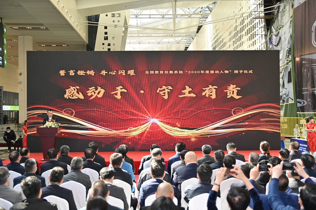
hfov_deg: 42.8
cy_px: 105
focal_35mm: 46
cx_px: 158
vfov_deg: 29.2
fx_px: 403
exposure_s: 1/250
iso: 640
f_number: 2.8
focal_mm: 46
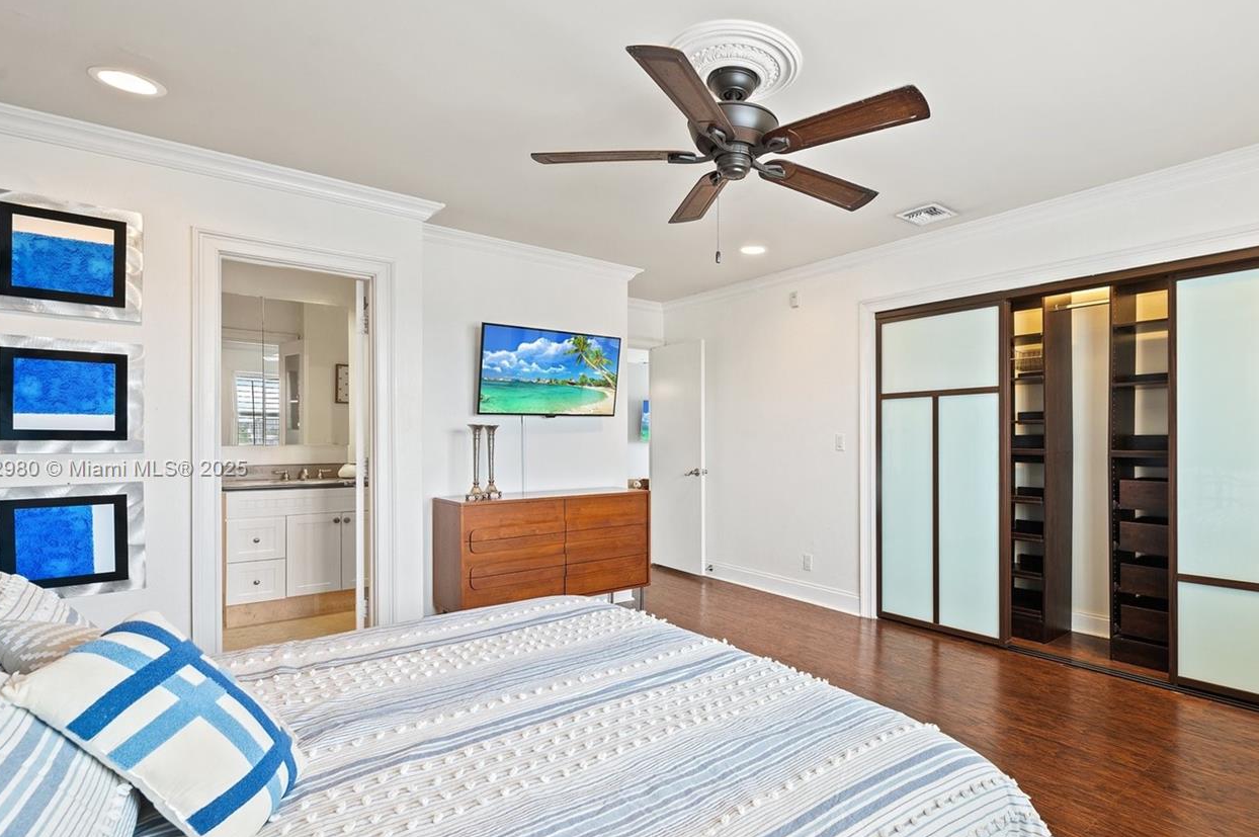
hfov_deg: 89.3
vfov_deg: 67.0
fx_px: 629
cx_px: 733
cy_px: 470
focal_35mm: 18
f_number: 8
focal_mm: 14
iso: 200
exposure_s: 1/1.67
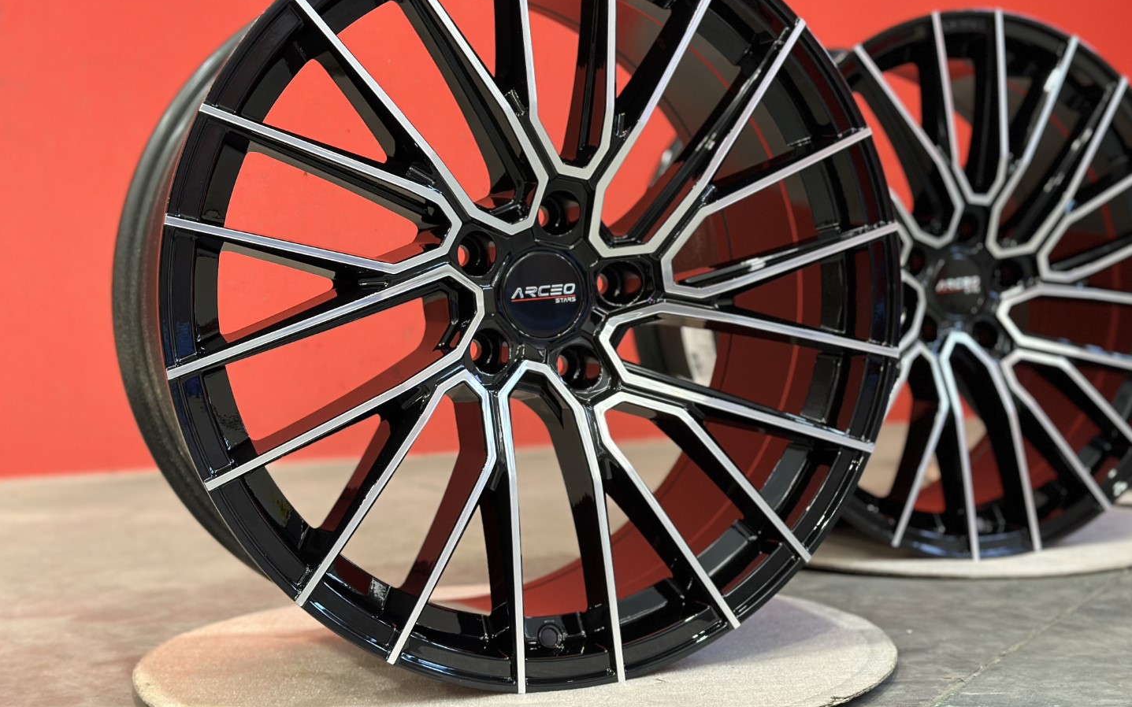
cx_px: 566
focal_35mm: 51
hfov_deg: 39.6
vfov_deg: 25.3
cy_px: 302
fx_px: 1573
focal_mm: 6.86
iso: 200
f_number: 1.78
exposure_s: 1/50
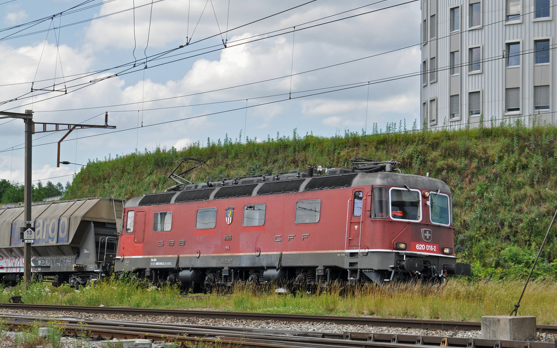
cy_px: 177
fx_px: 1397
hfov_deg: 22.6
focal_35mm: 92
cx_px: 278
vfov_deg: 14.2
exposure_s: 1/1000
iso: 250
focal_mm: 60
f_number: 5
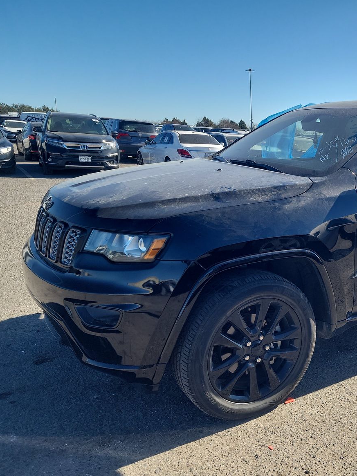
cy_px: 237
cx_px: 306
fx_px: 454
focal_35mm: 33
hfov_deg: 40.4
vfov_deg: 55.4
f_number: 1.8
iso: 50
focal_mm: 6.7
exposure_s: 1/615
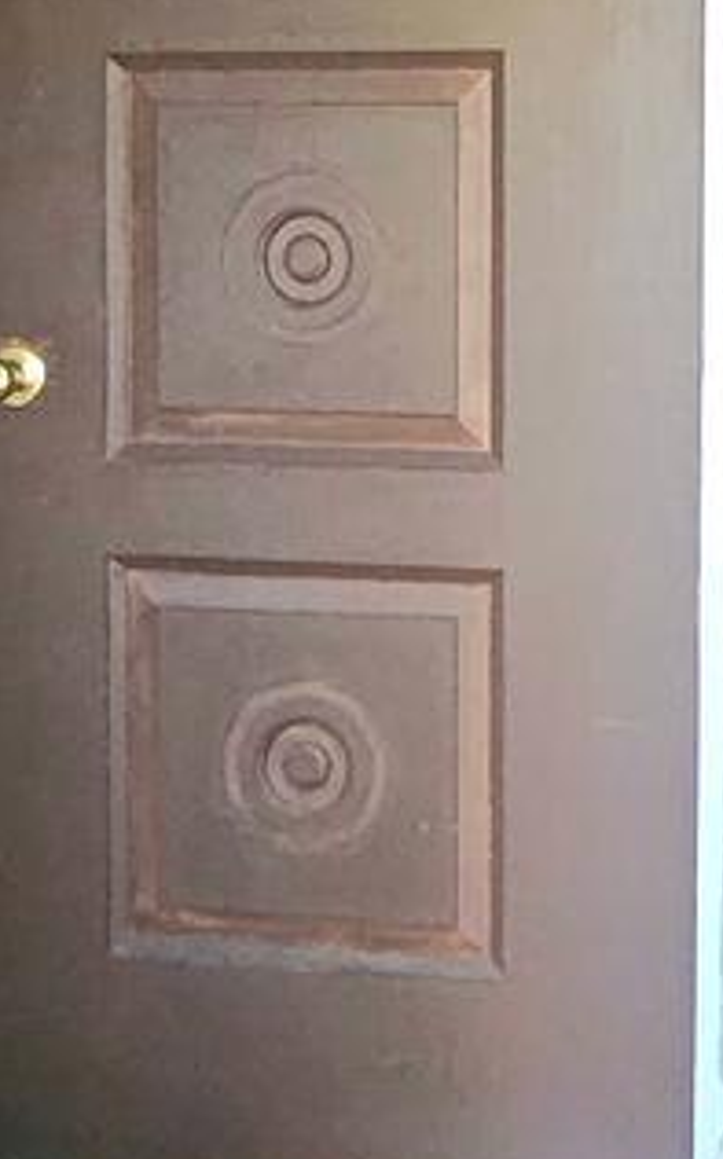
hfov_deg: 18.8
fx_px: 2116
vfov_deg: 30.1
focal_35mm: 67
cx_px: 752
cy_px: 271
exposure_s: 1/77.5
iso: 400
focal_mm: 1.74
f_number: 2.2
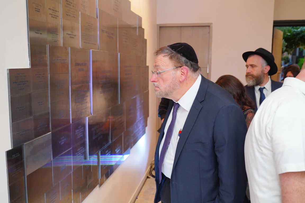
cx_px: 152
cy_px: 102
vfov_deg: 38.9
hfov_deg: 55.8
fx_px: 288
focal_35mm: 34
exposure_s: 1/160
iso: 500
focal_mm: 34
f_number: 4.5
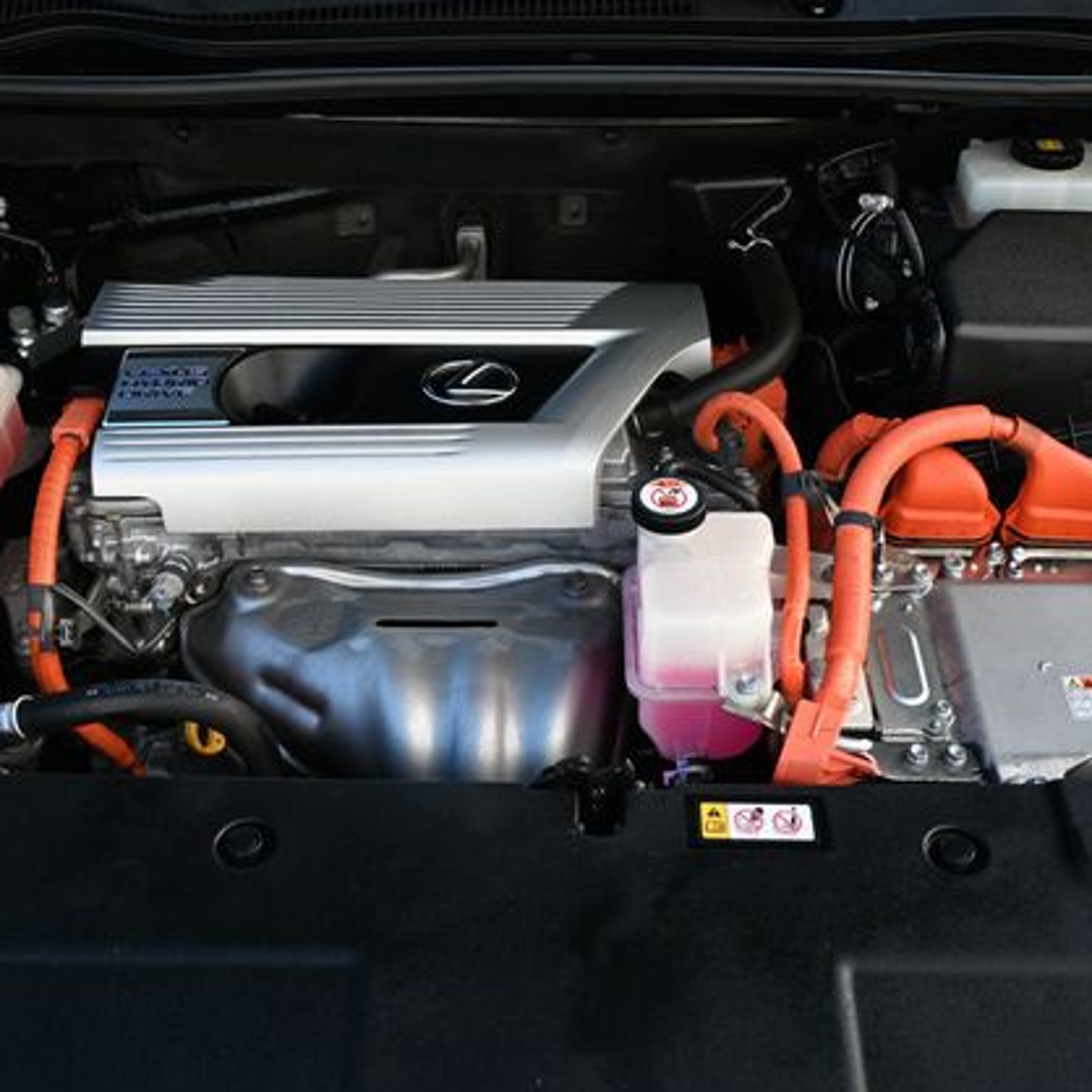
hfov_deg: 42.8
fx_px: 1392
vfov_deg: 42.8
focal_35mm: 39
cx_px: 564
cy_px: 549
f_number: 4
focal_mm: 20
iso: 360
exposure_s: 1/250
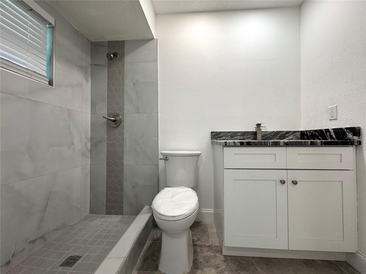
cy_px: 137
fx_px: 148
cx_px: 183
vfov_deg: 85.7
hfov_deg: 102.1
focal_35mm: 14
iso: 125
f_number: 2.2
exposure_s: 1/120
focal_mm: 2.22
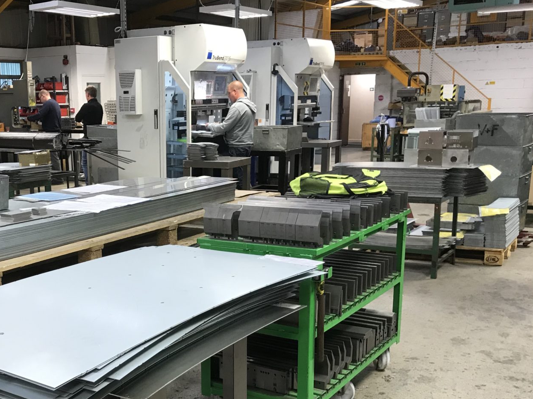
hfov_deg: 40.2
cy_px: 283
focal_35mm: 46
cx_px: 142
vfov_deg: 31.1
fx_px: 708
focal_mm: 3.99
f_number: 1.8
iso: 32
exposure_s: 1/33
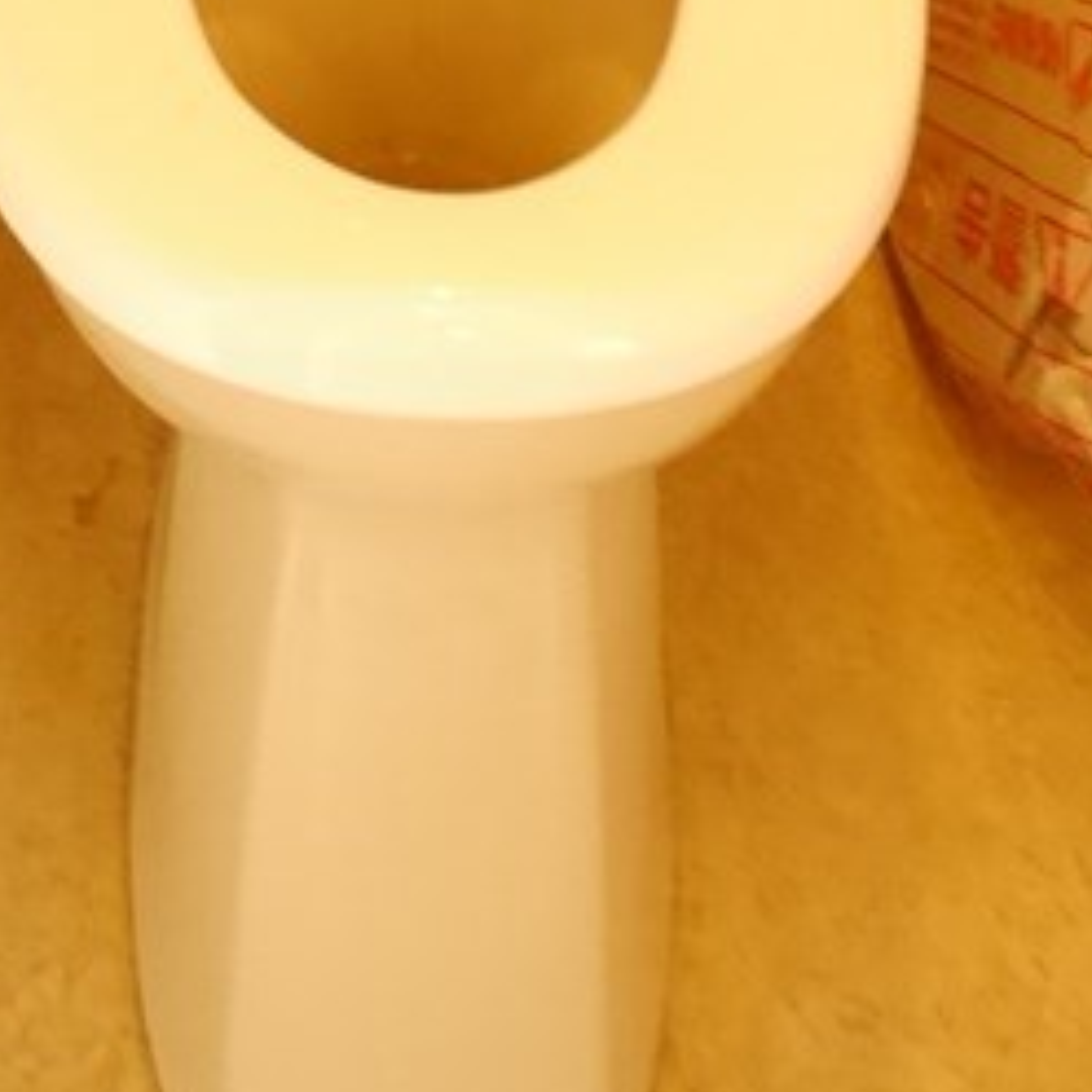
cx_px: 445
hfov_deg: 33.3
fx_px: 1820
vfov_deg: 19.5
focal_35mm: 51
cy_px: -1061
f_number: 6.3
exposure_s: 1/25
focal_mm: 7
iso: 3200
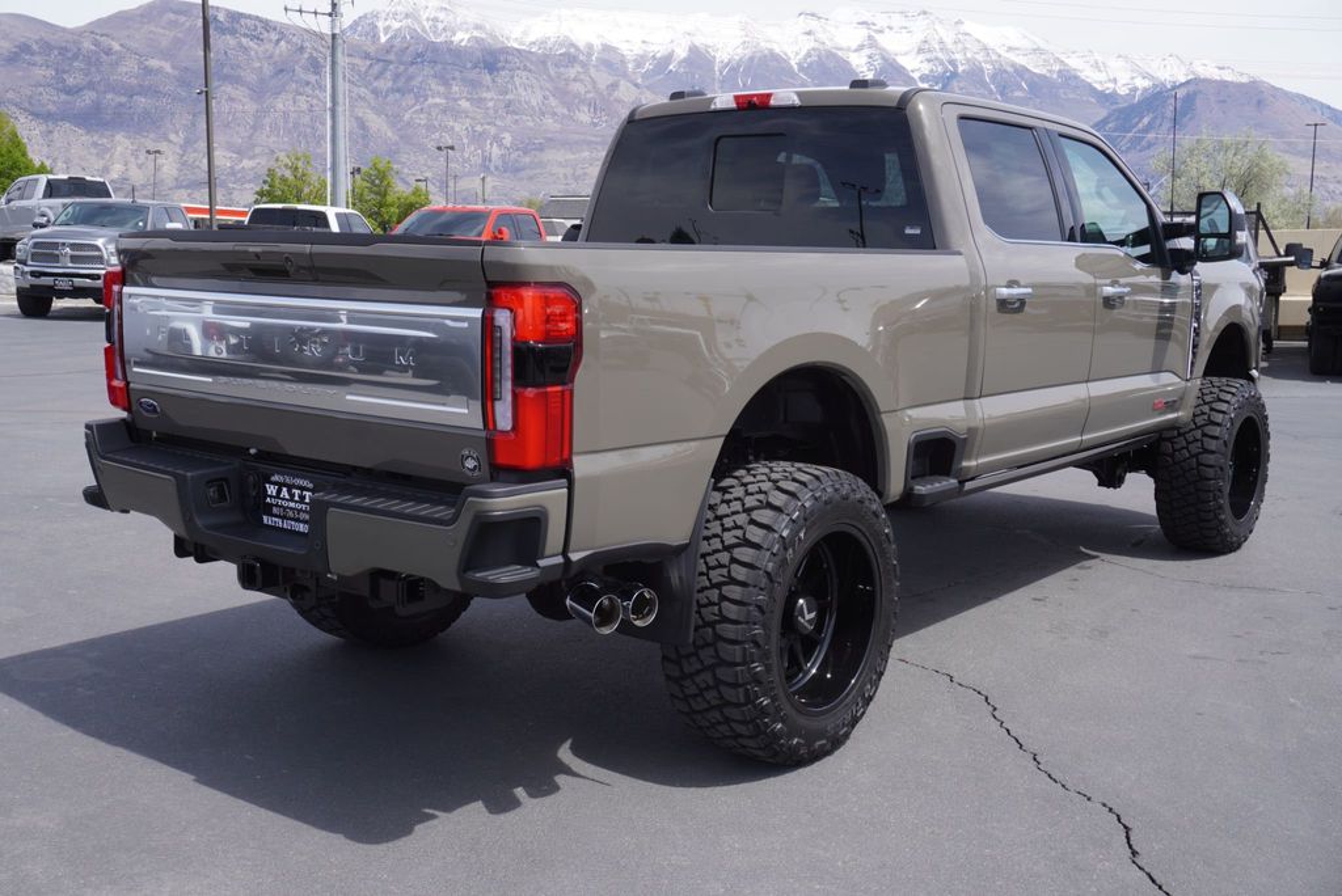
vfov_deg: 35.5
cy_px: 448
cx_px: 671
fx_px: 1399
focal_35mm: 38
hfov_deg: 51.3
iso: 100
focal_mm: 25
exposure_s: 1/125
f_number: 9
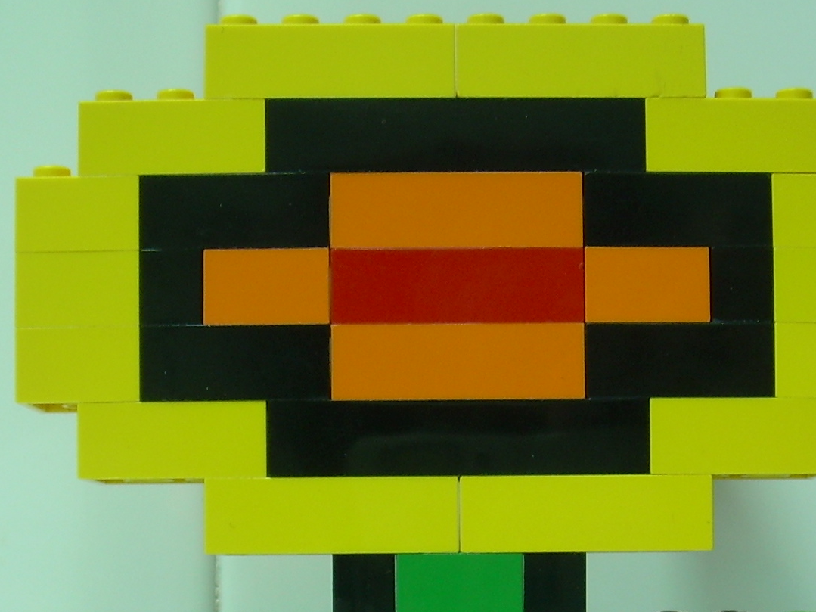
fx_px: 1886
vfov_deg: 18.1
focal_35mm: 80
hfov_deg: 24.4
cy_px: 551
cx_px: 434
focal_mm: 6.3
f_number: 2.8
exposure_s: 1/5.7
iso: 50
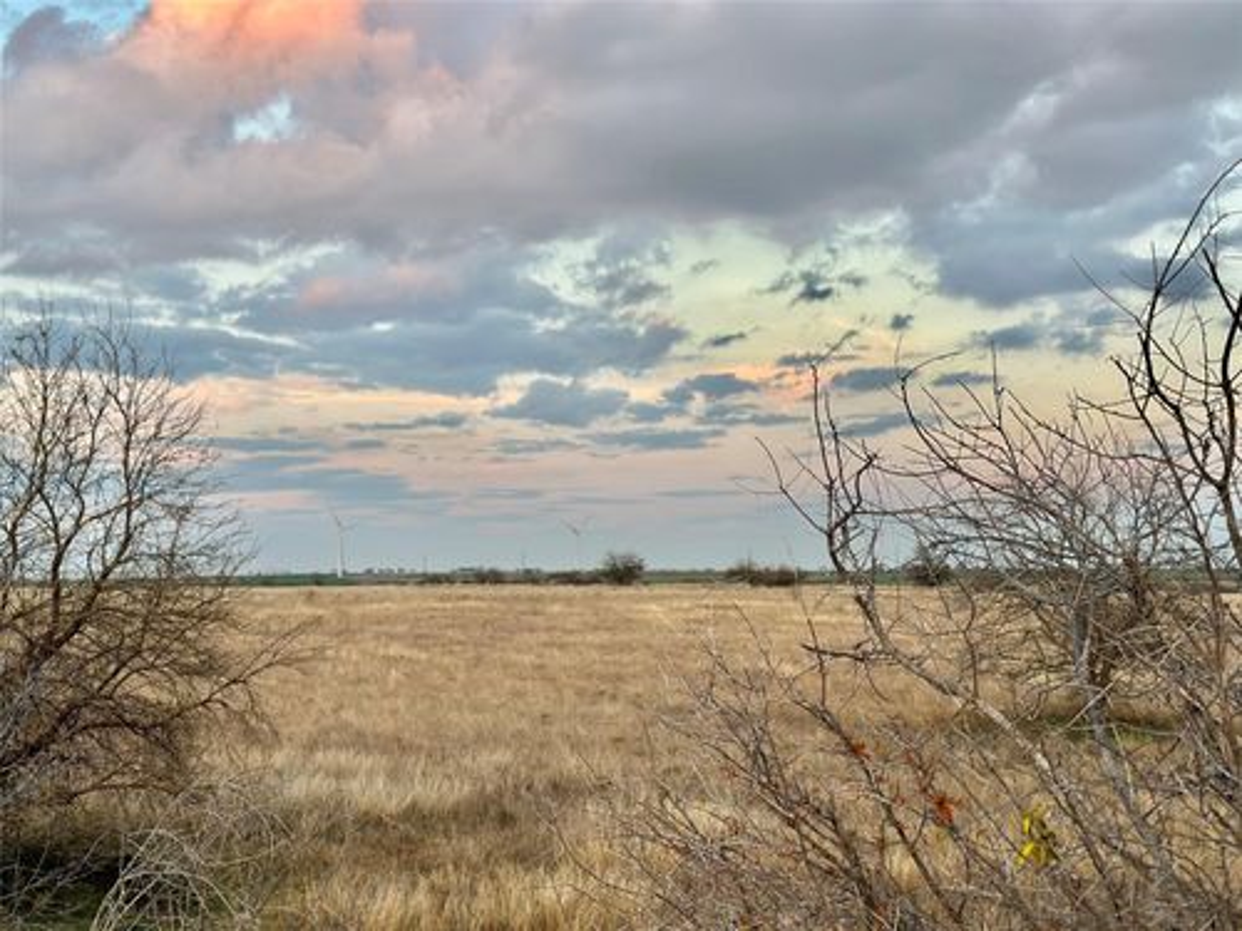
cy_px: 466
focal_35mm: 48
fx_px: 1722
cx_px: 621
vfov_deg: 30.3
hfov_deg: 39.7
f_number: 1.78
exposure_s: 1/239
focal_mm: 6.86
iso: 80
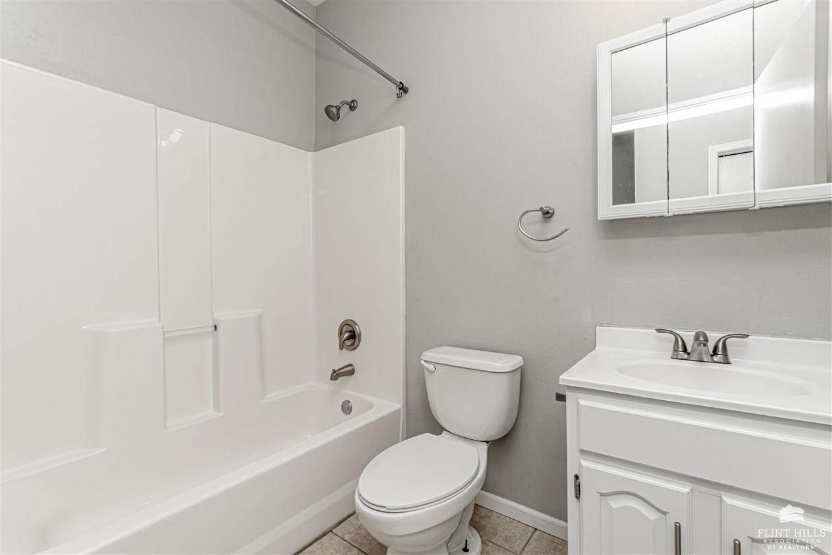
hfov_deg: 100.4
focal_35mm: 15
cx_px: 416
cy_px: 278
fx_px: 347
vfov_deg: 77.3
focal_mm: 10
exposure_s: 1/60
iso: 640
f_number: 13
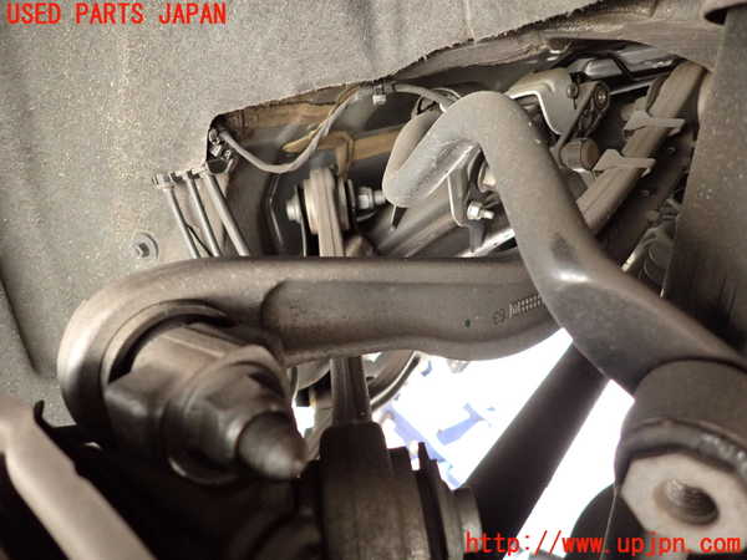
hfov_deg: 69.4
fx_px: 539
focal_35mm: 25
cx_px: 374
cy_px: 280
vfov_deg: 54.9
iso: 500
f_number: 2
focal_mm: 4.5
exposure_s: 1/125
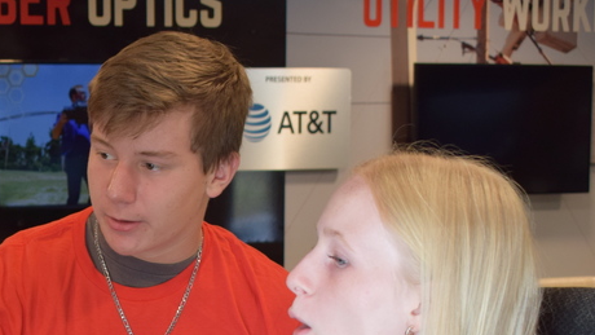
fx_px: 1767
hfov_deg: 18.6
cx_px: 5
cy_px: 418
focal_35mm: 112
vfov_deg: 10.6
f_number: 4.5
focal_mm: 32
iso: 400
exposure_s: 1/80
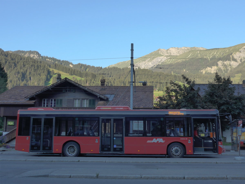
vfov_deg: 36.8
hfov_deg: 47.9
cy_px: 92
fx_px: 276
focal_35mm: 39
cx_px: 122
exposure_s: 1/800
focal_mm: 8
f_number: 2.8
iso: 160
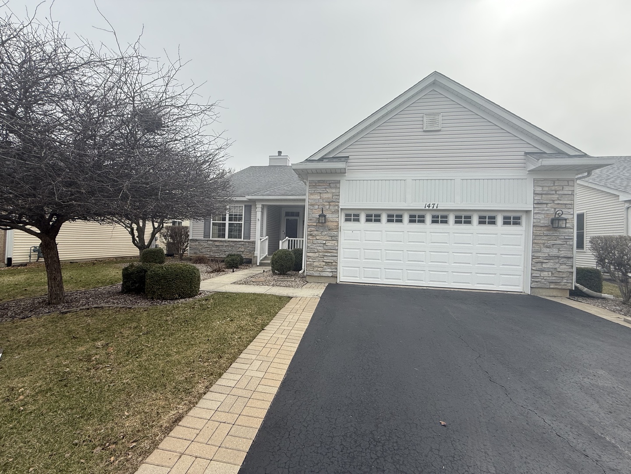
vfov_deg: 85.7
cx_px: 316
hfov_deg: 102.1
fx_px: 255
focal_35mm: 14
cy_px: 237
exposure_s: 1/1534
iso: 50
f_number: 2.2
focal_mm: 2.22
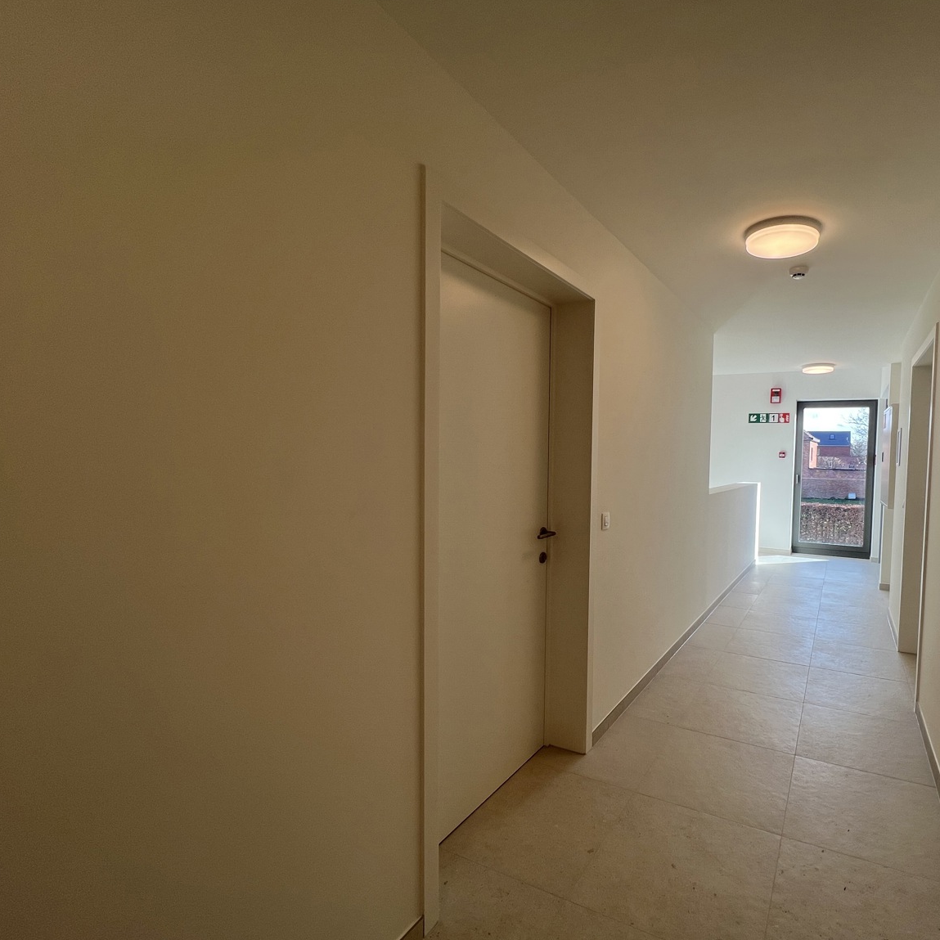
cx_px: 613
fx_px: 492
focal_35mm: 16
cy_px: 482
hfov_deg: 84.9
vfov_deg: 87.4
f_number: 1.8
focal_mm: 1.57
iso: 32
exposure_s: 1/147
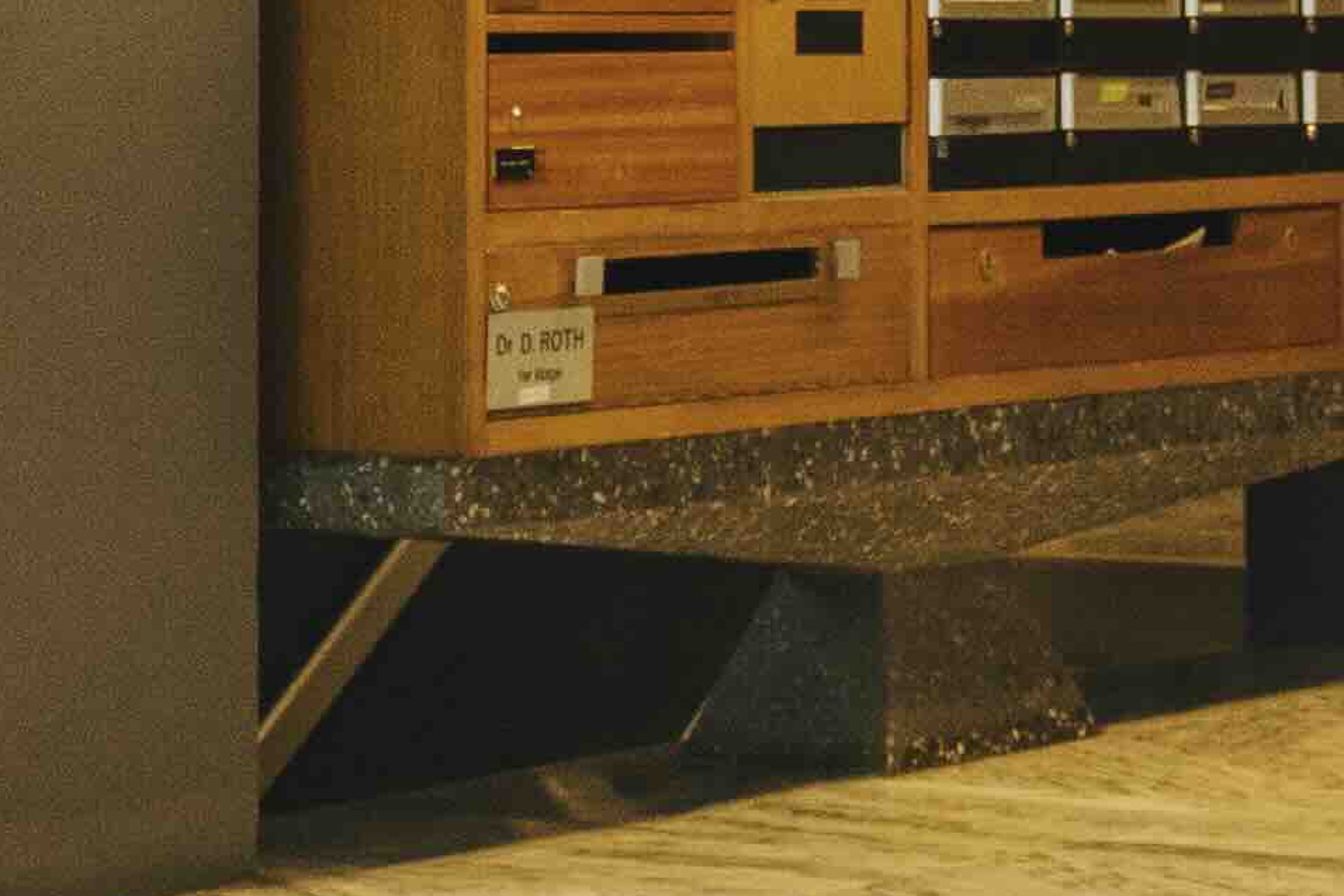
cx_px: 737
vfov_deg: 7.9
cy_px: -101
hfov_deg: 11.9
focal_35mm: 173
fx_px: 6457
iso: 800
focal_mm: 28
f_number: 4
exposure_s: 1/100
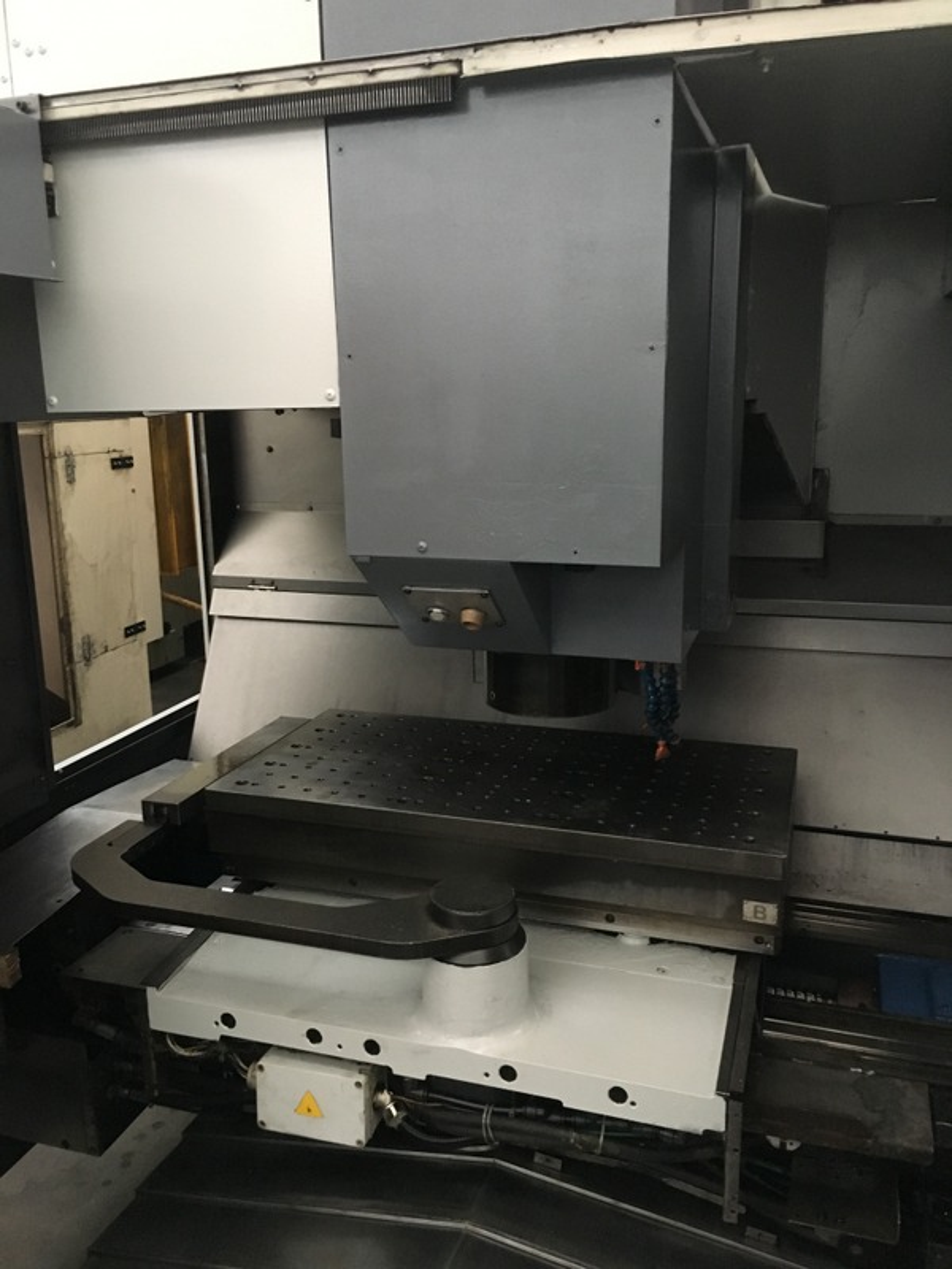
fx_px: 1063
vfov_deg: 61.7
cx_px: 476
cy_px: 634
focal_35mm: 29
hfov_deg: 48.2
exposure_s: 1/17
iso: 250
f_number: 2.2
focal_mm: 4.15
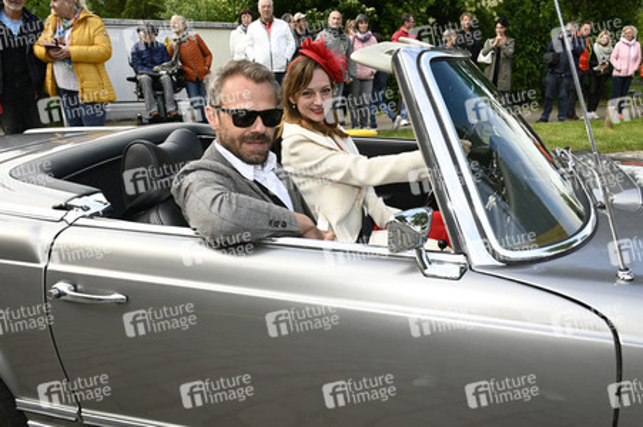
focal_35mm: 29
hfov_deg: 63.7
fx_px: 518
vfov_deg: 44.9
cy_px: 214
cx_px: 322
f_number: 6.3
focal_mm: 29
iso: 160
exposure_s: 1/160
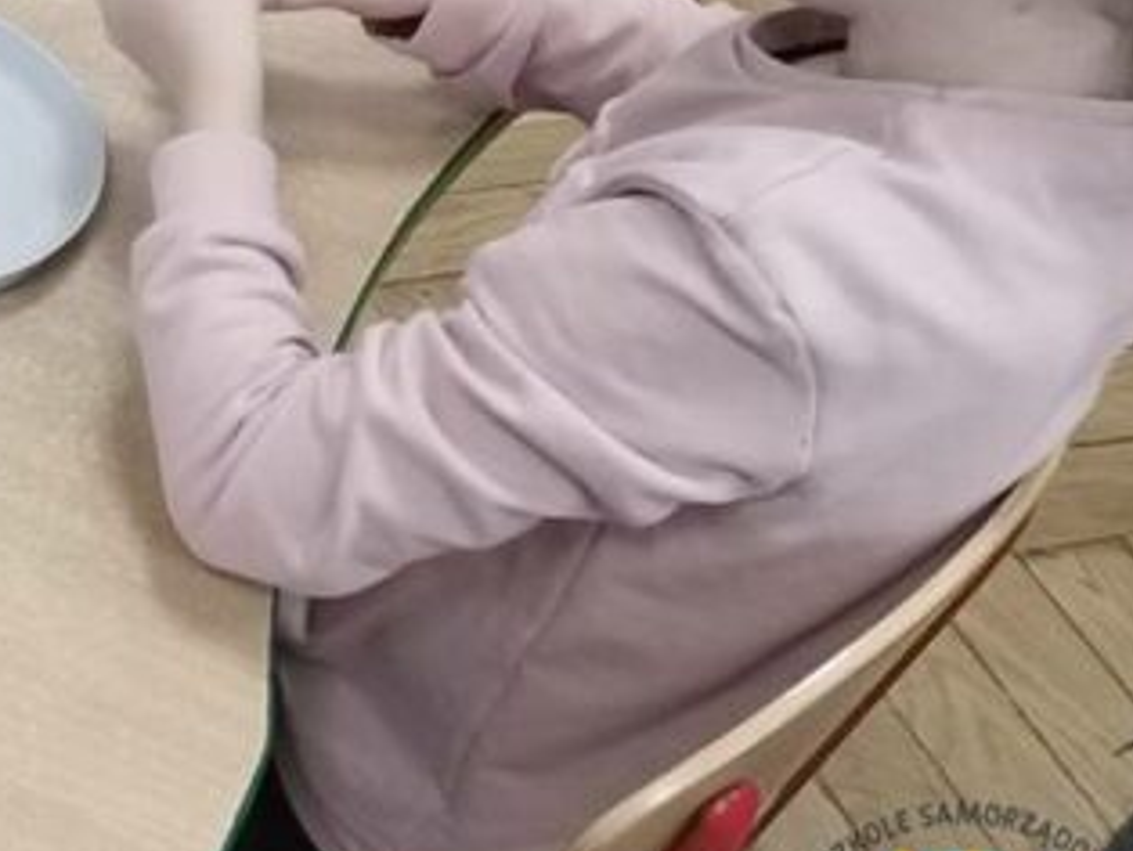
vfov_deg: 16.2
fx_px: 2882
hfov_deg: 19.1
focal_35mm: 88
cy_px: -133
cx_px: -628
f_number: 1.8
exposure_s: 1/100
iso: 320
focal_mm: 5.58
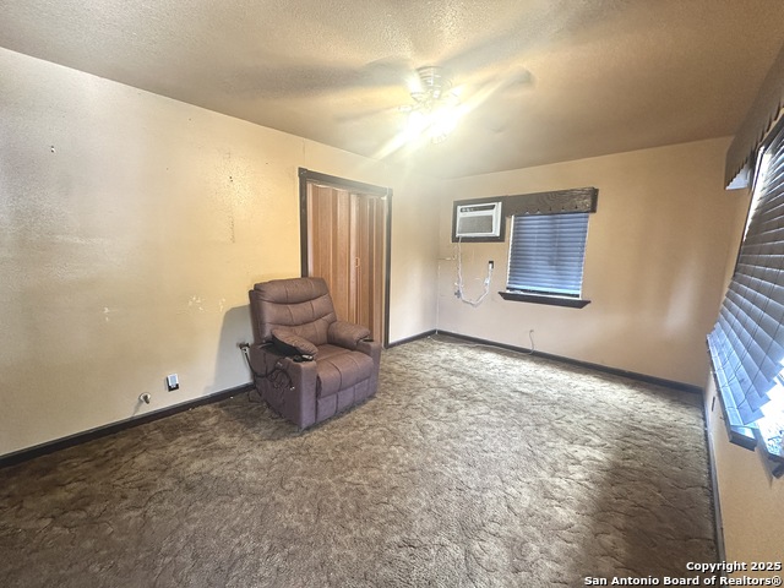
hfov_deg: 102.1
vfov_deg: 85.7
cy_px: 294
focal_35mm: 14
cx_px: 392
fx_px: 317
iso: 500
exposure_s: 1/60
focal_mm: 2.22
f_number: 2.2
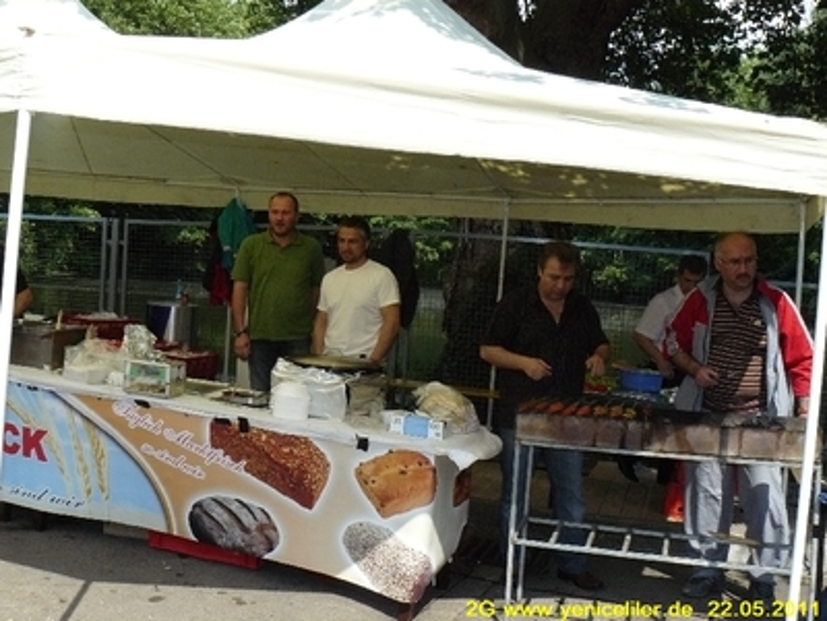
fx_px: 860
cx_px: 414
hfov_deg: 51.4
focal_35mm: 36
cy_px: 310
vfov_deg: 39.7
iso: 320
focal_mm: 6
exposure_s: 1/500
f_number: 7.1
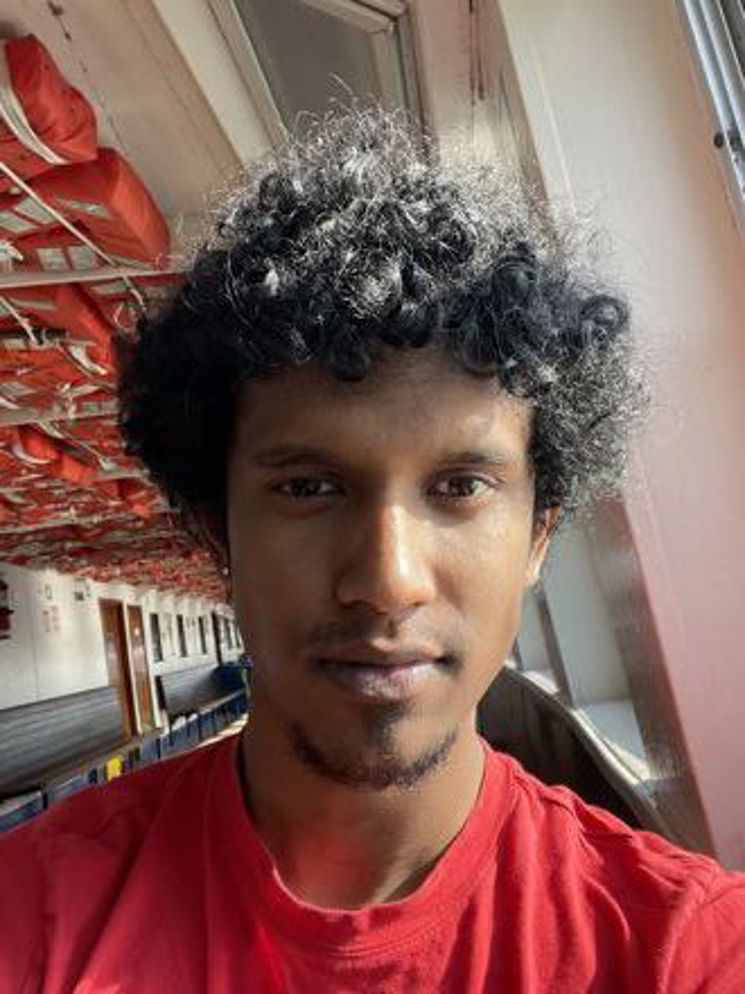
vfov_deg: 60.0
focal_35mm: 30
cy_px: 497
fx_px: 861
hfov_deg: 46.8
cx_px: 372
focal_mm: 2.71
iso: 25
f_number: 2.2
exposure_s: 1/130
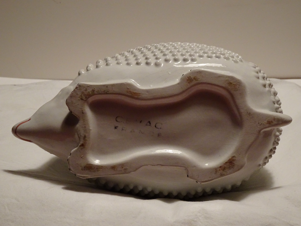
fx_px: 696
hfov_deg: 24.4
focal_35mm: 80
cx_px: 150
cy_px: 113
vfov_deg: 18.4
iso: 800
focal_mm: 13.69
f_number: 5
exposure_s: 1/30
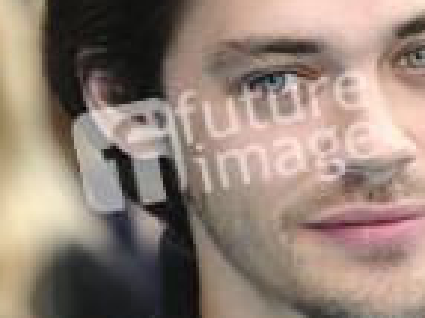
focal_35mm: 523
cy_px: 291
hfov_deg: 3.8
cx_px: 312
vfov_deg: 2.8
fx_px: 6416
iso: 320
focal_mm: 130
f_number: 5
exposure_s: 1/200
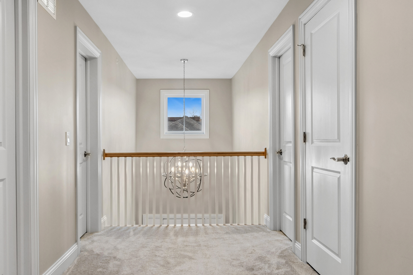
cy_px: 148
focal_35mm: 29
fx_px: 329
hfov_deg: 64.2
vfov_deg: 45.5
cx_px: 187
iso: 320
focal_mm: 15
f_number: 8
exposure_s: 1/20
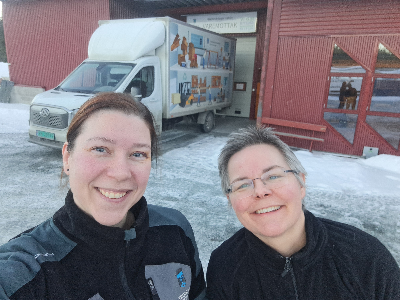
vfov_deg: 54.9
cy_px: 150
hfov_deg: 69.4
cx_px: 200
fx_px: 289
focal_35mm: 25
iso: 64
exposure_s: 1/50
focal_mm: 3.72
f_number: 2.2
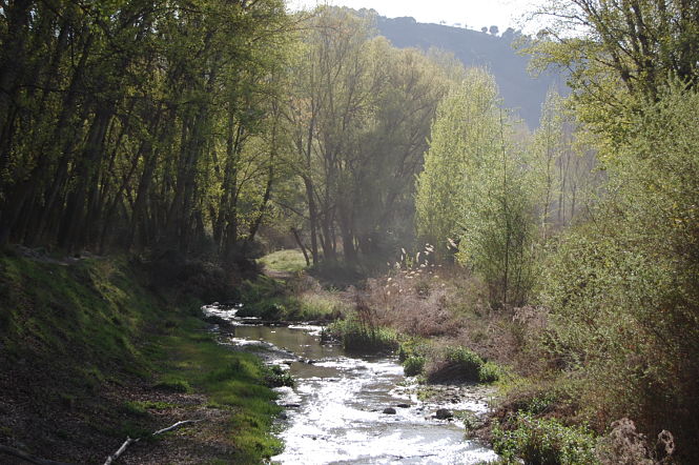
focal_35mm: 75
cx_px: 350
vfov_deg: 18.1
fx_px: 1455
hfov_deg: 27.0
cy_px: 232
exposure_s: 1/500
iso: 200
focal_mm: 50
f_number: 5.6
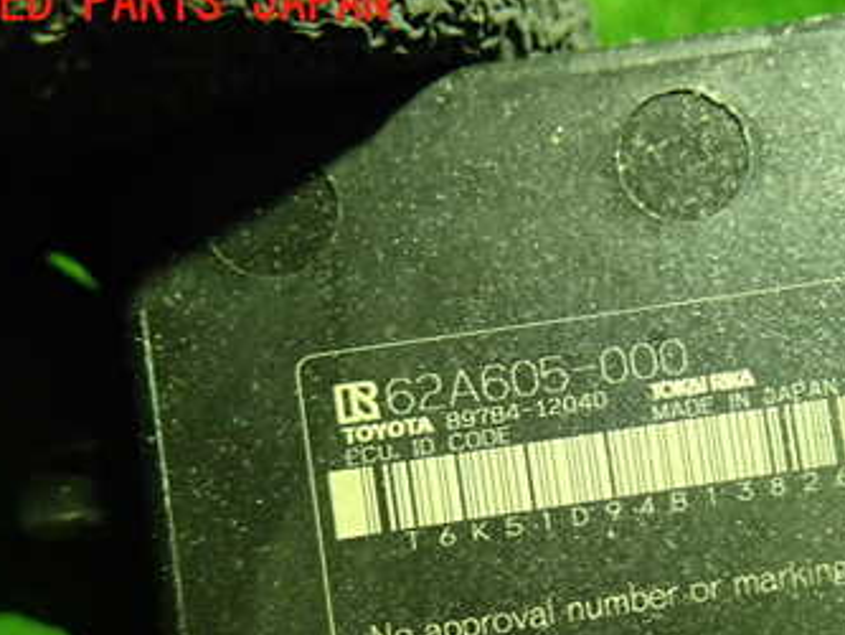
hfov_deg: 40.2
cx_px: 690
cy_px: 544
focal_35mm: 45
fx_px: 1099
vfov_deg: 31.0
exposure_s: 1/30
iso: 500
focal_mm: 4.5
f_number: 2
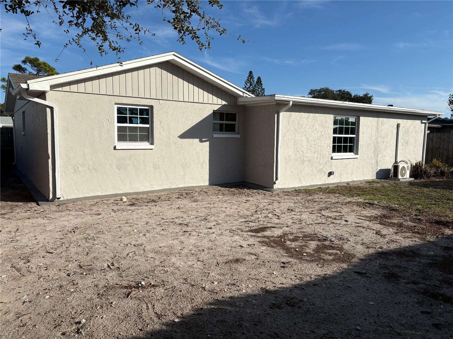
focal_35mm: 26
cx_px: 226
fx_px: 340
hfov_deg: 67.3
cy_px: 170
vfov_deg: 53.1
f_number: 1.6
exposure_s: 1/5348
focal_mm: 5.96
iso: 50
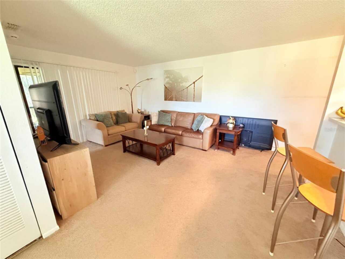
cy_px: 130
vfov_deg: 85.7
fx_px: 140
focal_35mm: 14
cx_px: 172
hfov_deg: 102.1
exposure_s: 1/60
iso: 800
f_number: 2.2
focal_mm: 2.22
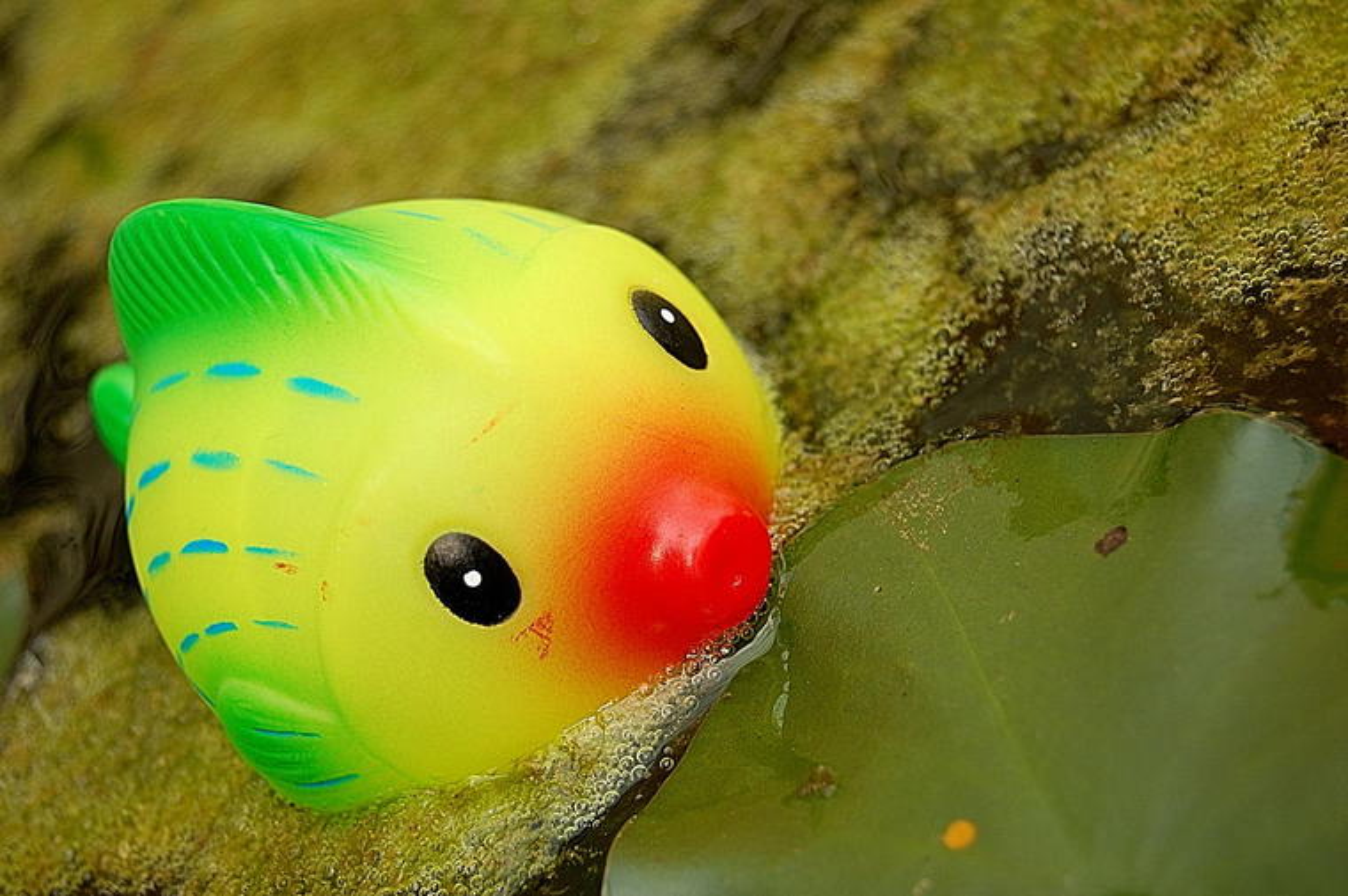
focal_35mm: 82
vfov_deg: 16.5
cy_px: 448
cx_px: 674
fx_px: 3086
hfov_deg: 24.6
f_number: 5.6
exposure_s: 1/125
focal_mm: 55
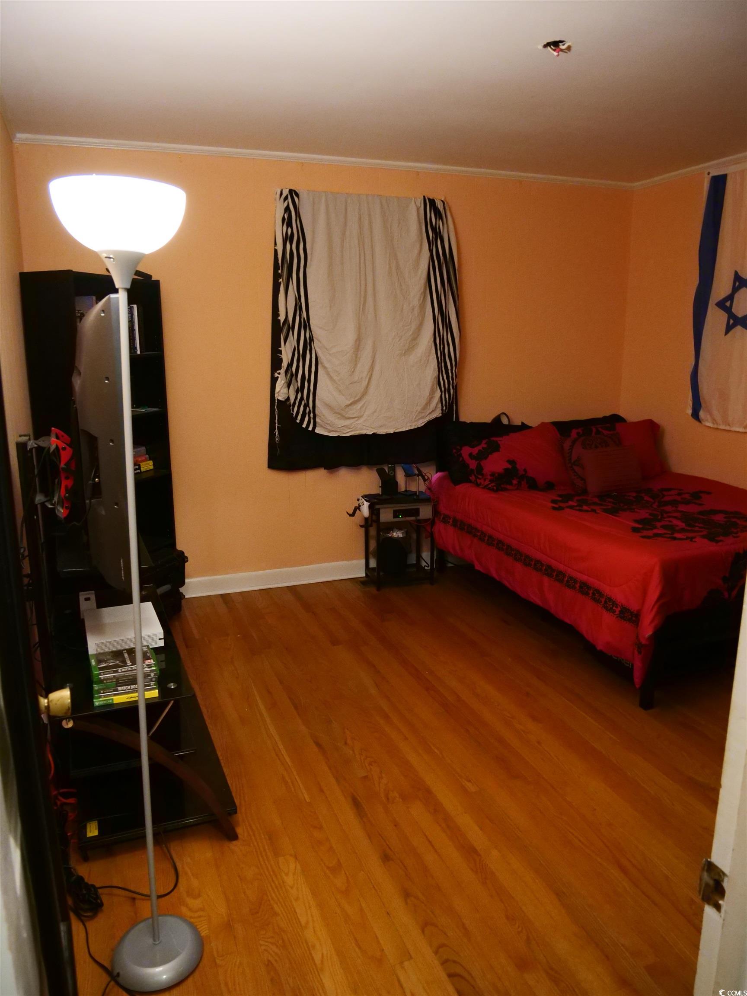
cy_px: 498
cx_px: 374
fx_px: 691
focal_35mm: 24
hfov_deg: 56.8
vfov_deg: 71.6
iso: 3200
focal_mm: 12
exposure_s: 1/40
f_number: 3.5
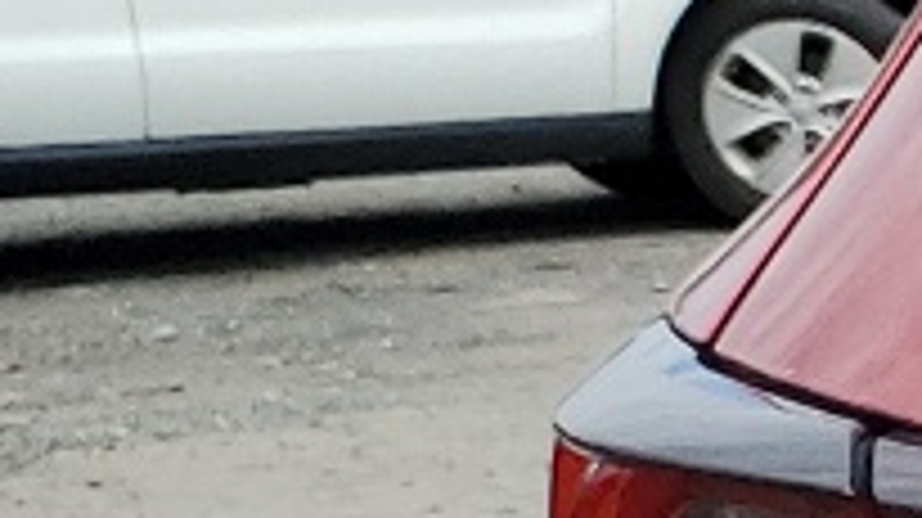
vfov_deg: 5.3
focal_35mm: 221
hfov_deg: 7.9
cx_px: 3135
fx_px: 5399
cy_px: 1131
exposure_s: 1/2000
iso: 50
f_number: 1.5
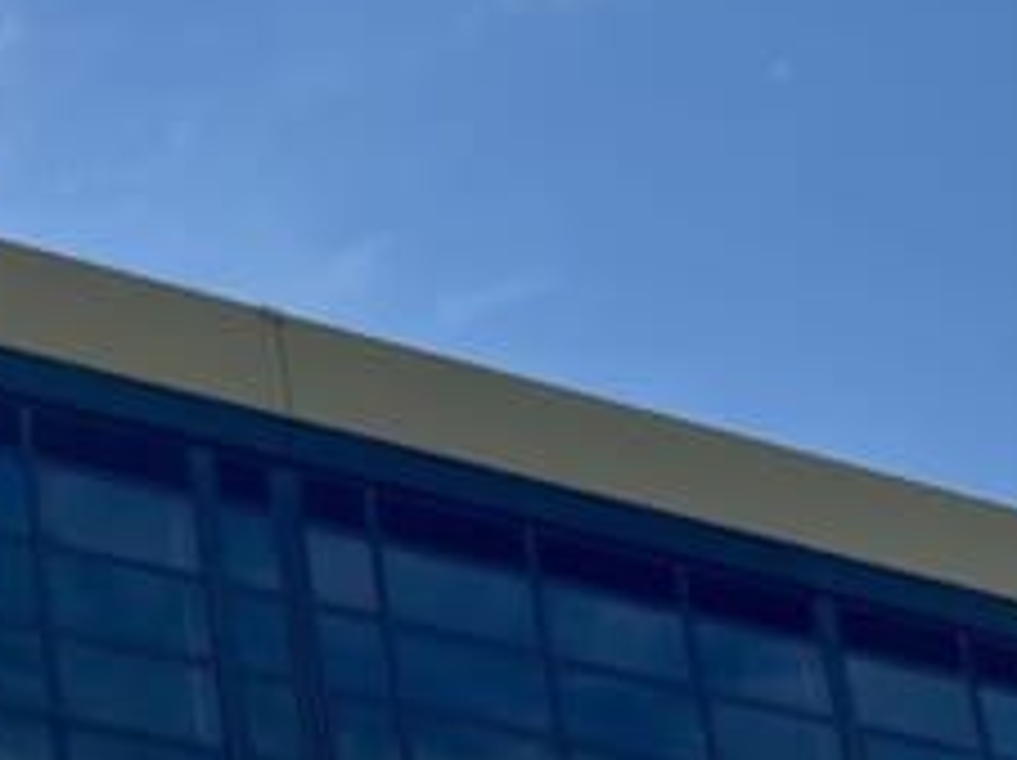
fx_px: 3463
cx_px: -644
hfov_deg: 15.1
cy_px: 301
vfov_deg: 12.5
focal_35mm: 118
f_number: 1.5
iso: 50
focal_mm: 5.7
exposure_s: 1/7463
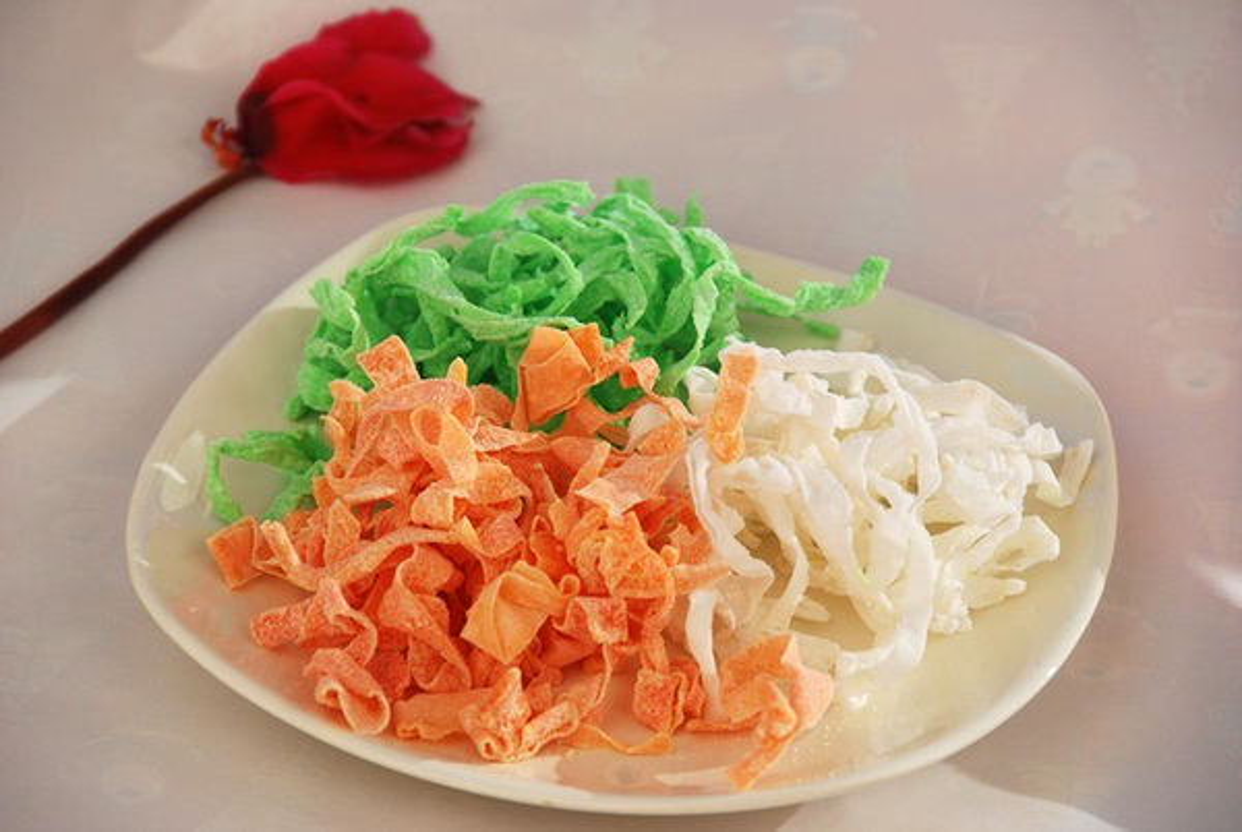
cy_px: 416
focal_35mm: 300
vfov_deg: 4.6
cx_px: 621
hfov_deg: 6.9
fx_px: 10365
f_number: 6.3
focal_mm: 200
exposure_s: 1/320
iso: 100
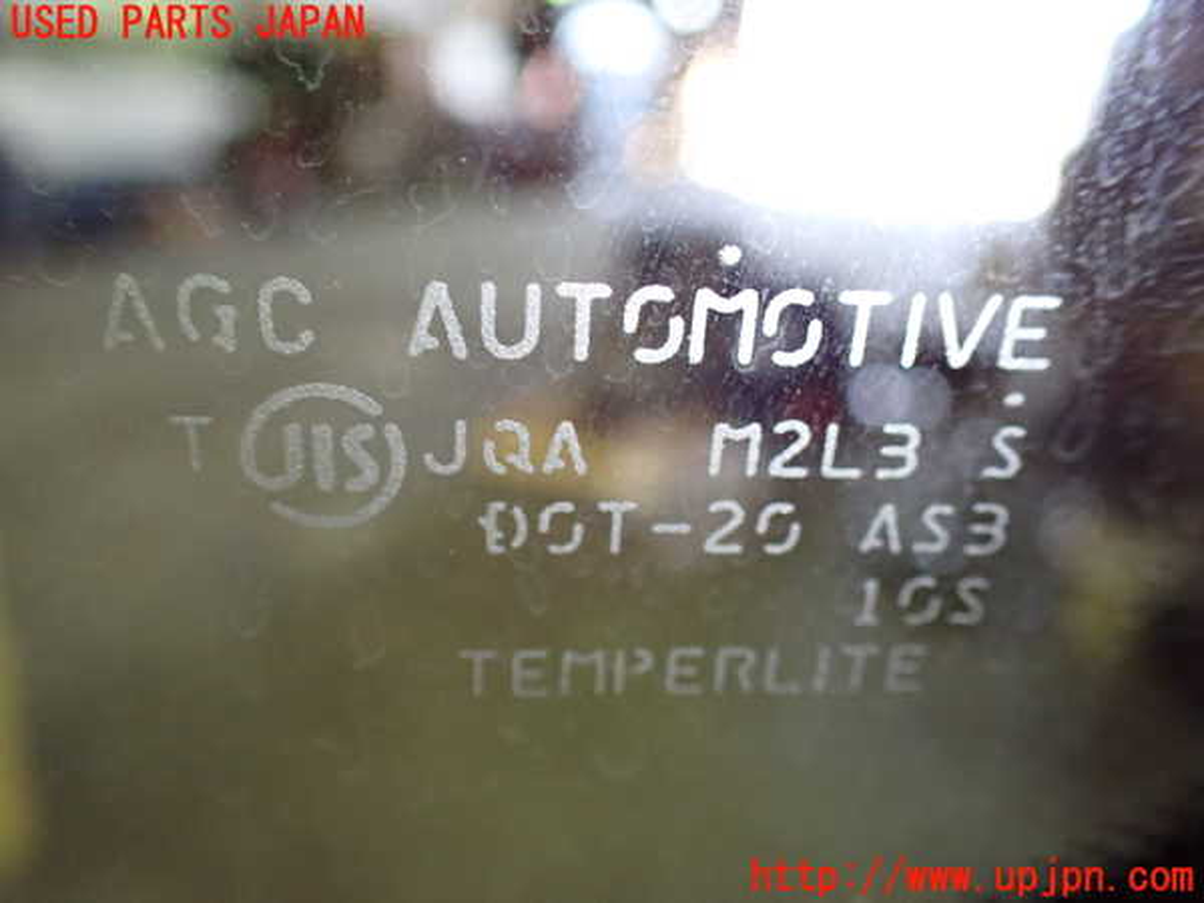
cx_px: 602
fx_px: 1043
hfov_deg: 60.0
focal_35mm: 30
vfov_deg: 46.8
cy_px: 452
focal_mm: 5.4
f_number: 2.3
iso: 800
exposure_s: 1/40
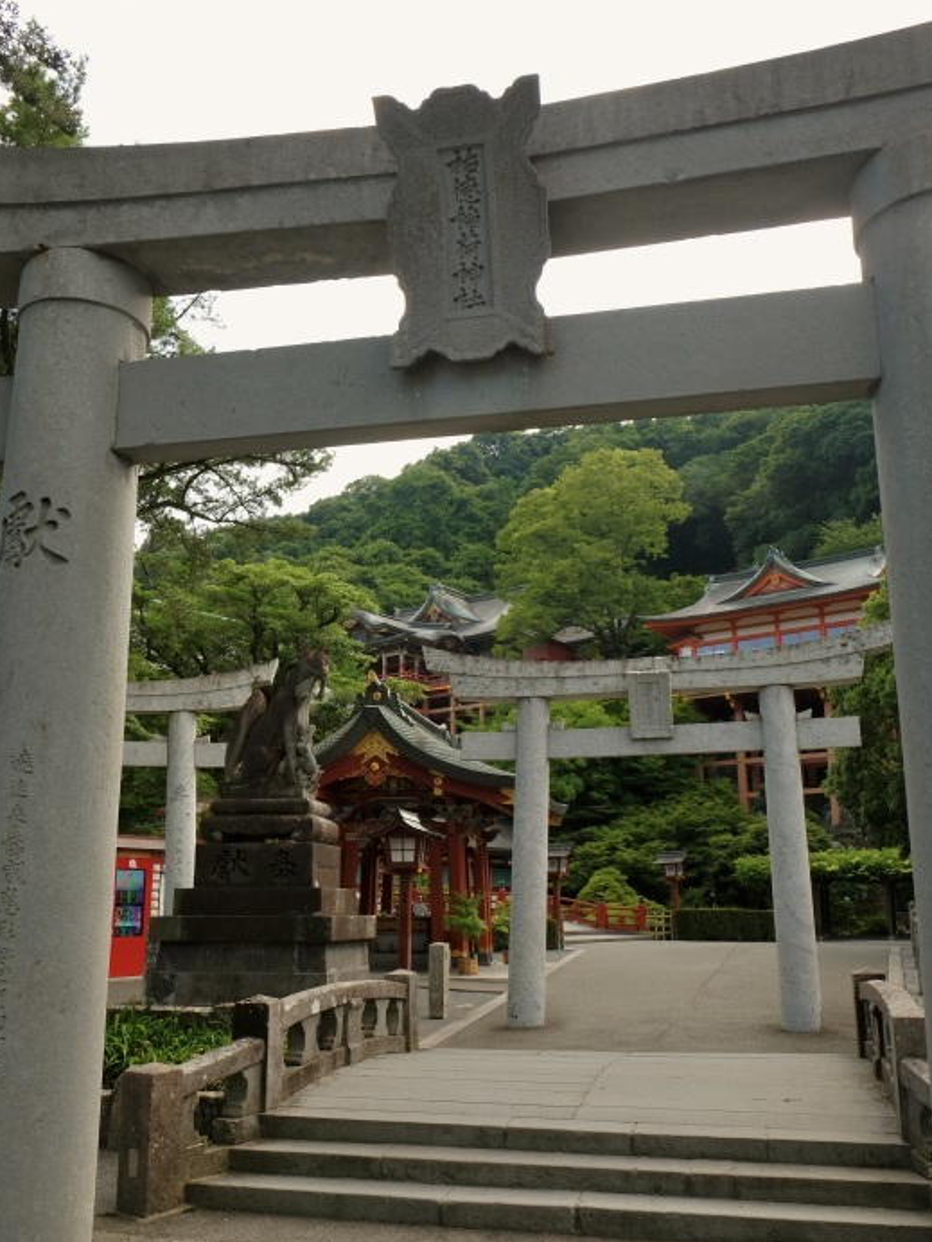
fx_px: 1077
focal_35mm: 30
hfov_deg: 46.8
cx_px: 470
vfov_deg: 59.9
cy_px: 660
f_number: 8
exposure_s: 1/52
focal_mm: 18
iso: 500
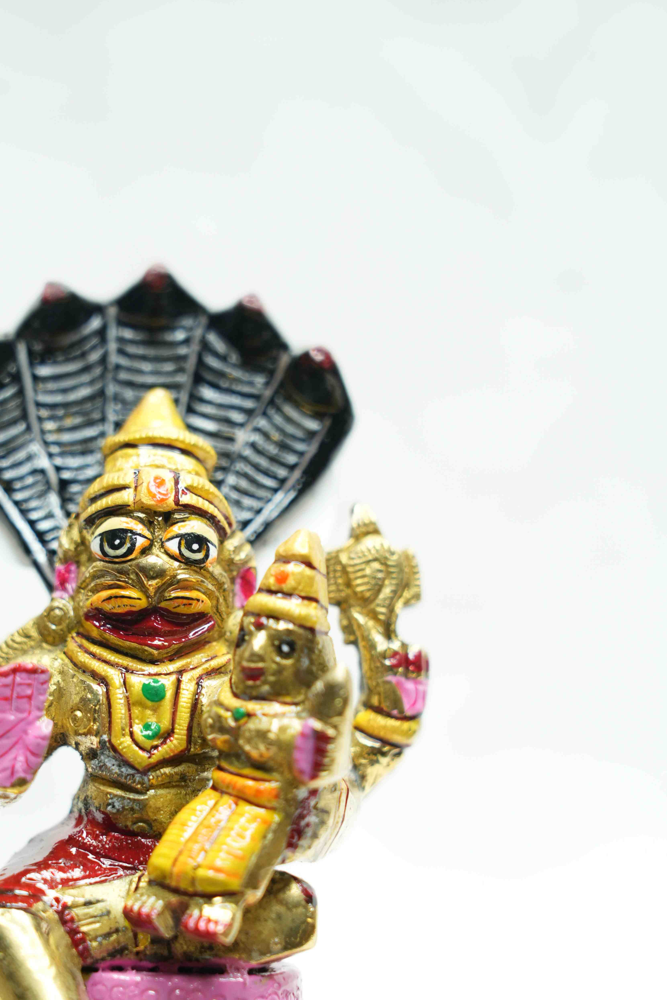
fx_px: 4113
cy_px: 670
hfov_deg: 9.3
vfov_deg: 13.8
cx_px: 199
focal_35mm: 148
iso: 500
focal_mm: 105
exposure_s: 1/60
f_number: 5.6
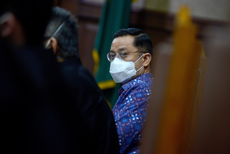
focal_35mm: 200
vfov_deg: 6.9
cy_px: 77
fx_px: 1278
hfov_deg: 10.3
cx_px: 115
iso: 3200
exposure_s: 1/100
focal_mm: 200
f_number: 2.8
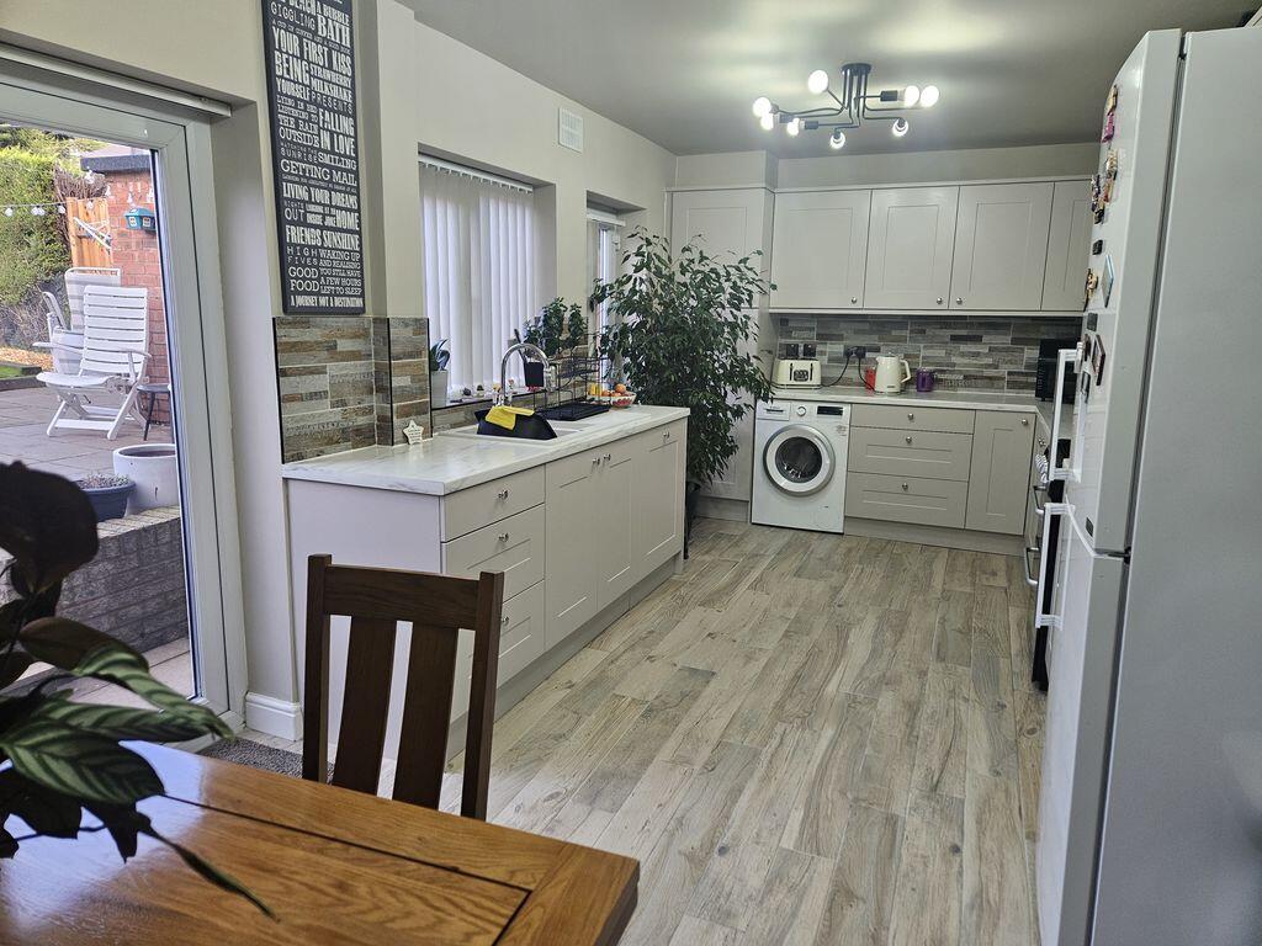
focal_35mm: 23
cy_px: 473
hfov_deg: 73.9
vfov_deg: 58.9
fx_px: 839
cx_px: 631
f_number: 1.8
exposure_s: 1/100
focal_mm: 5.4
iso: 80
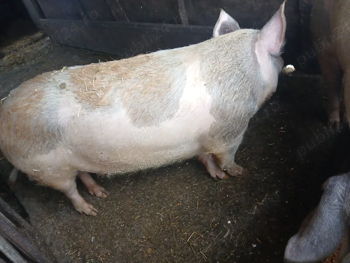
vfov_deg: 53.1
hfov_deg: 67.3
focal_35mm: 26
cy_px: 132
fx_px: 263
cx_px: 175
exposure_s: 1/50.3
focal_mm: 3.98
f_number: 1.8
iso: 200
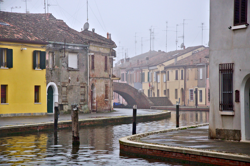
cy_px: 83
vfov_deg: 9.9
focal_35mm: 138
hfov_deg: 14.9
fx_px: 958
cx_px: 125
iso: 640
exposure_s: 1/250
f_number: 8
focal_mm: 92
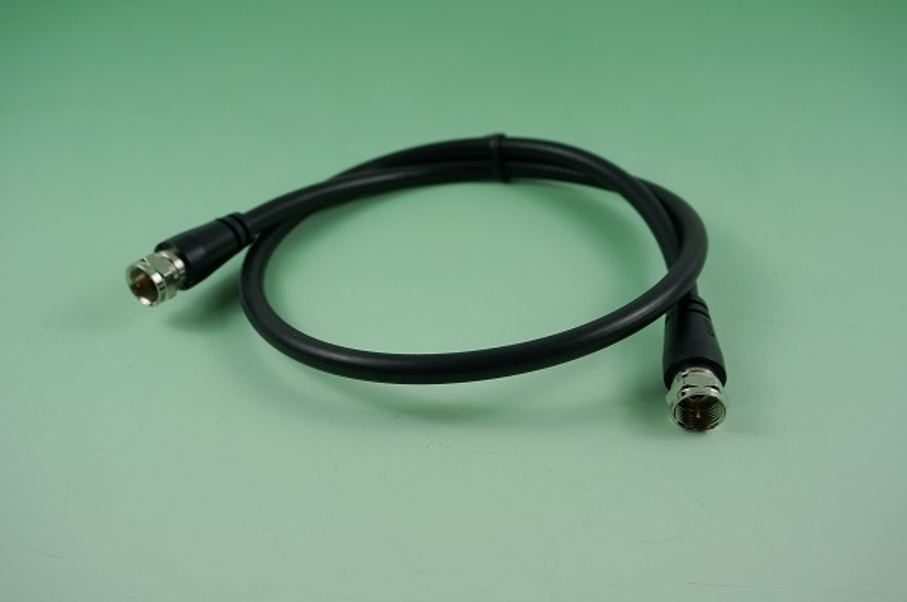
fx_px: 906
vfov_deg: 36.8
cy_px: 301
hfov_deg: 53.2
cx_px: 454
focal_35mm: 36
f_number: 7.1
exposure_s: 1/100
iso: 100
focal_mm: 24
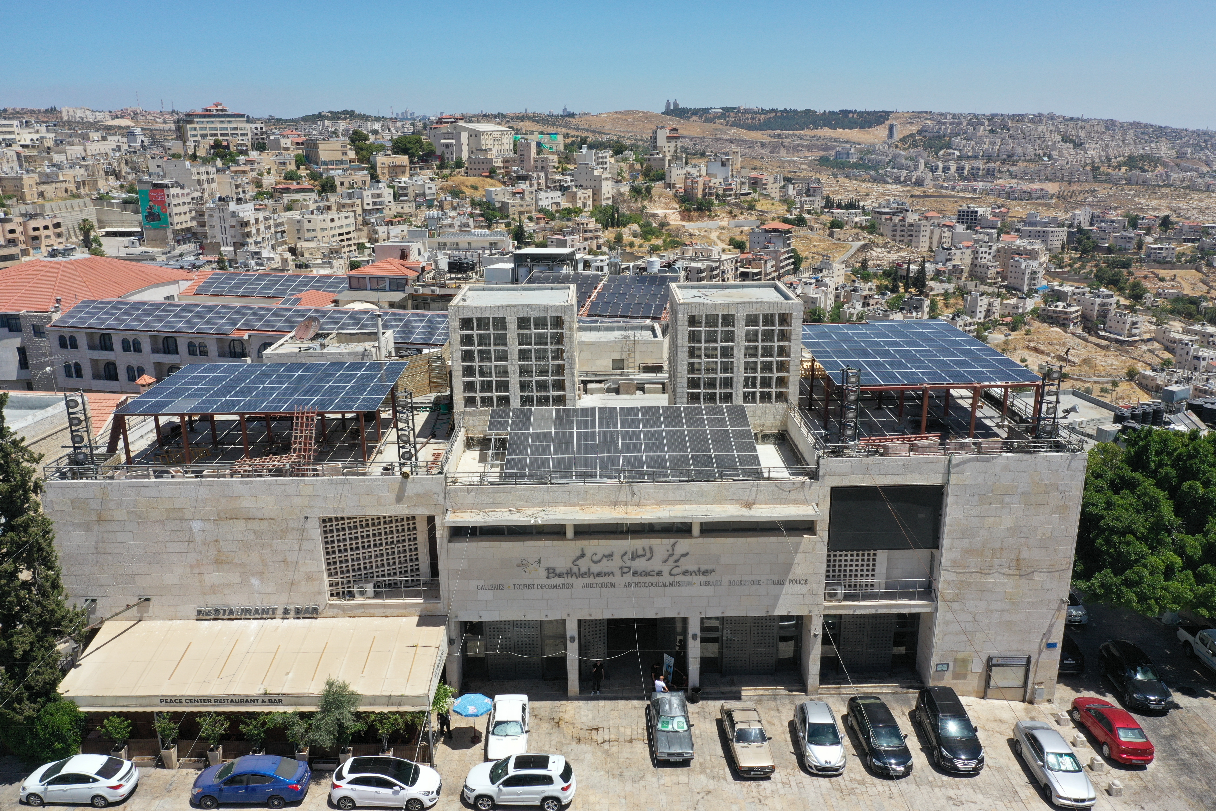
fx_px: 946
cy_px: 406
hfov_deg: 65.5
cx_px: 608
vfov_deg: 46.4
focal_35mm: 28
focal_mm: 10.26
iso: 100
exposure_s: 1/500
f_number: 6.3
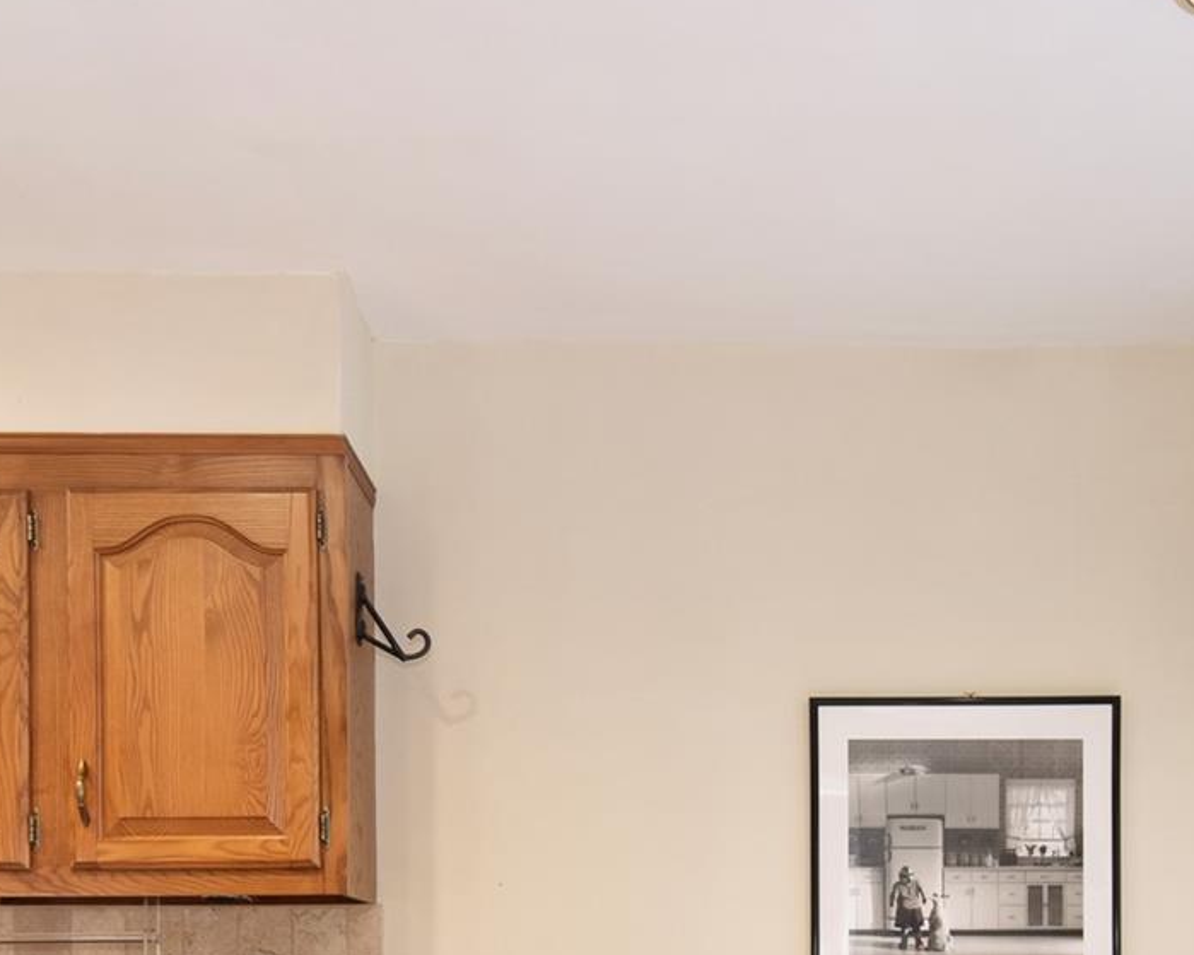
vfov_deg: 30.5
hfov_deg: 40.7
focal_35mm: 45
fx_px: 1603
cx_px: 712
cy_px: 981
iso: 640
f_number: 8
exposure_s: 1/25
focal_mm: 11
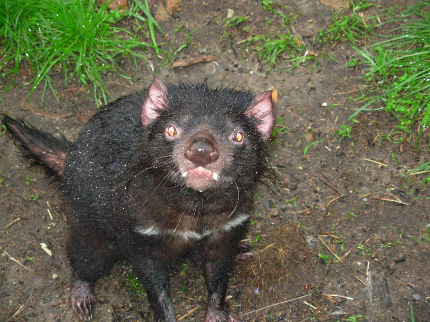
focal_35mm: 104
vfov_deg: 14.2
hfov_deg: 18.9
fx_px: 1292
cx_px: 215
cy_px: 161
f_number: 4
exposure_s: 1/271
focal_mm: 17.2
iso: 200
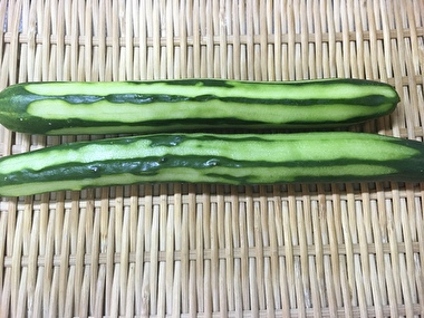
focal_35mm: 29
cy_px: 159
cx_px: 212
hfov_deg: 61.7
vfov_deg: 48.2
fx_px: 355
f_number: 2.2
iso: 125
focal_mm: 4.15
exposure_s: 1/30
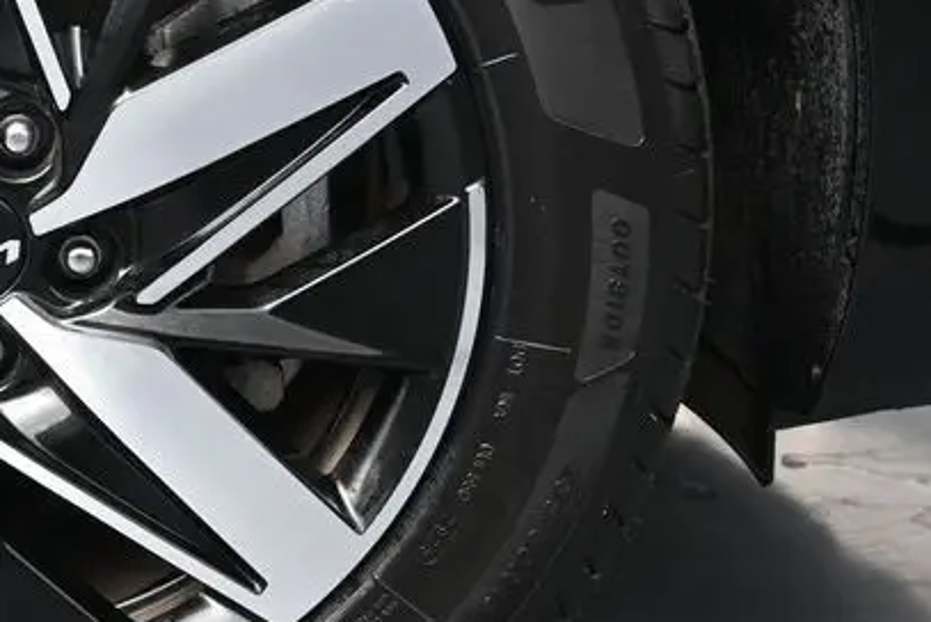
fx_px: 2439
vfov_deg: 14.5
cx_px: -39
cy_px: 170
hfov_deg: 20.8
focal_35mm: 94
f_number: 4.2
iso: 1100
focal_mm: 25
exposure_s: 1/125
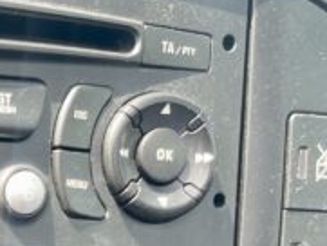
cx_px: -305
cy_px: 447
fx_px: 1087
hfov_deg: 14.5
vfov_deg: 11.9
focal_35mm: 115
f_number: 1.6
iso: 40
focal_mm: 4.2
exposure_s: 1/121
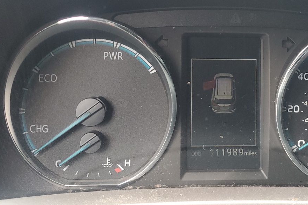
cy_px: 86
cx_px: 225
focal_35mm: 49
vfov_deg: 27.5
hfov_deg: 39.4
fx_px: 419
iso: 91
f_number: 1.5
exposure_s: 1/120
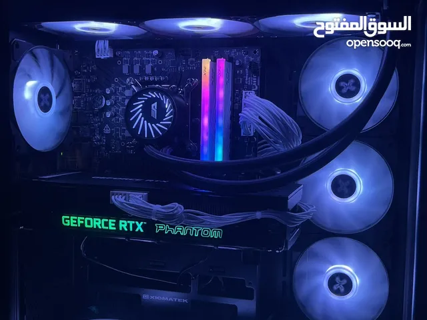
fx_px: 321
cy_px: 160
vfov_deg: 53.1
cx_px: 214
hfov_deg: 67.3
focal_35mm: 26
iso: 50
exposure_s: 1/76
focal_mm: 5.7
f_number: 1.5
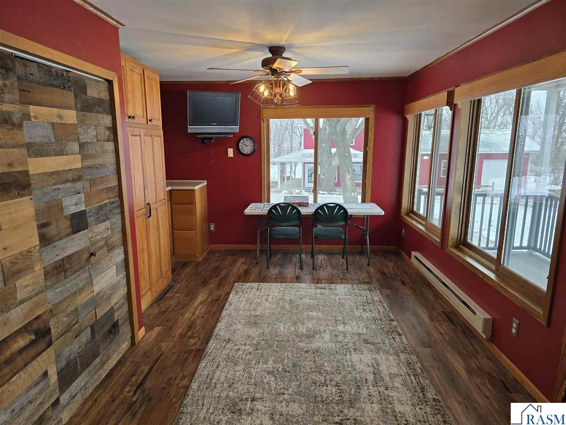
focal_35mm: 23
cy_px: 212
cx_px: 283
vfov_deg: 58.9
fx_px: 376
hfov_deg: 73.9
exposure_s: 1/120
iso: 100
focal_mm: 6.3
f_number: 1.7
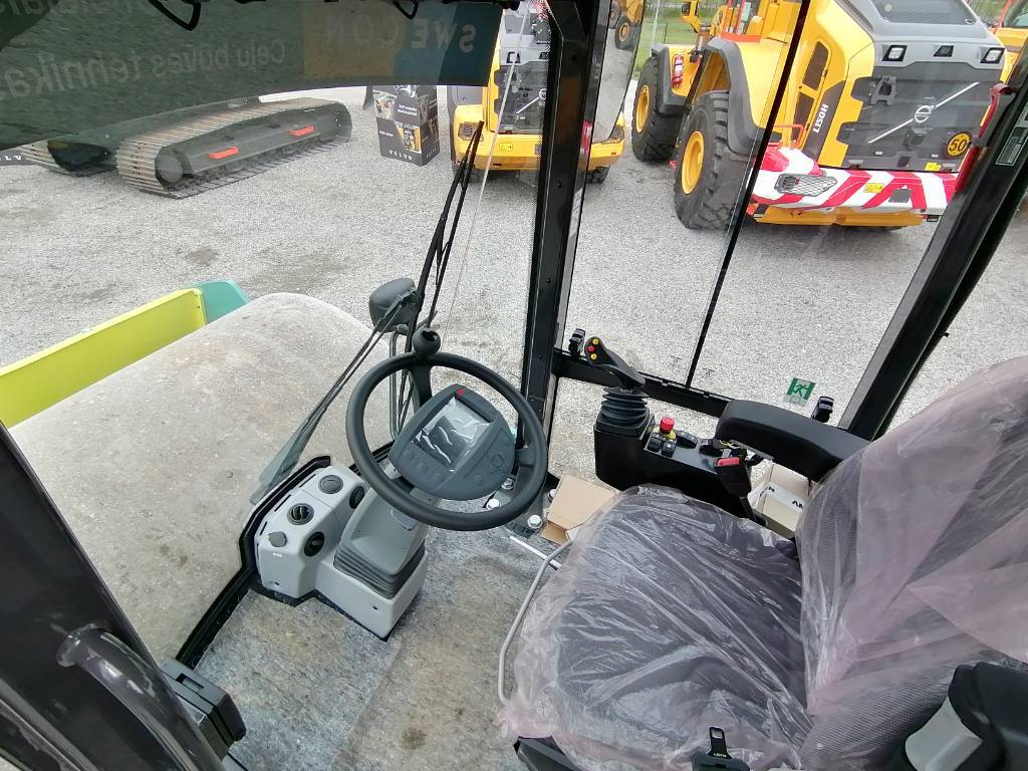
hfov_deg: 91.0
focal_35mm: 17
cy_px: 386
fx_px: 505
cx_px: 514
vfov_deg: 74.7
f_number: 2.4
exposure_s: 1/327
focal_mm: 2.7
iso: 50
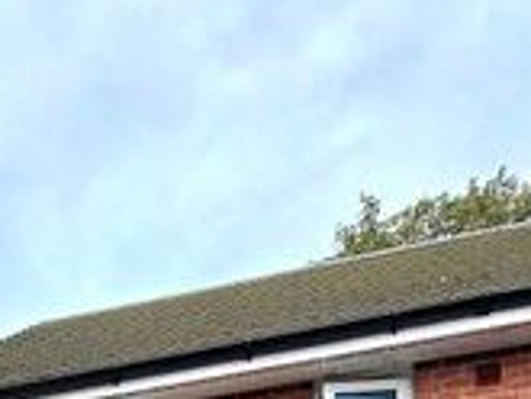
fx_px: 844
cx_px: -6
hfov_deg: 32.0
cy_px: 809
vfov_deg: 17.9
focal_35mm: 55
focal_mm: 2.2
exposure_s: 1/588
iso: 50
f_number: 2.2
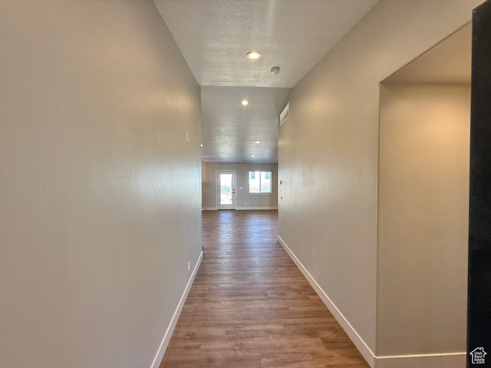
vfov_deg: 85.7
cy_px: 184
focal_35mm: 14
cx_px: 246
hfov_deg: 102.1
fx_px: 199
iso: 160
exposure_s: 1/120
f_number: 2.2
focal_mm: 2.22
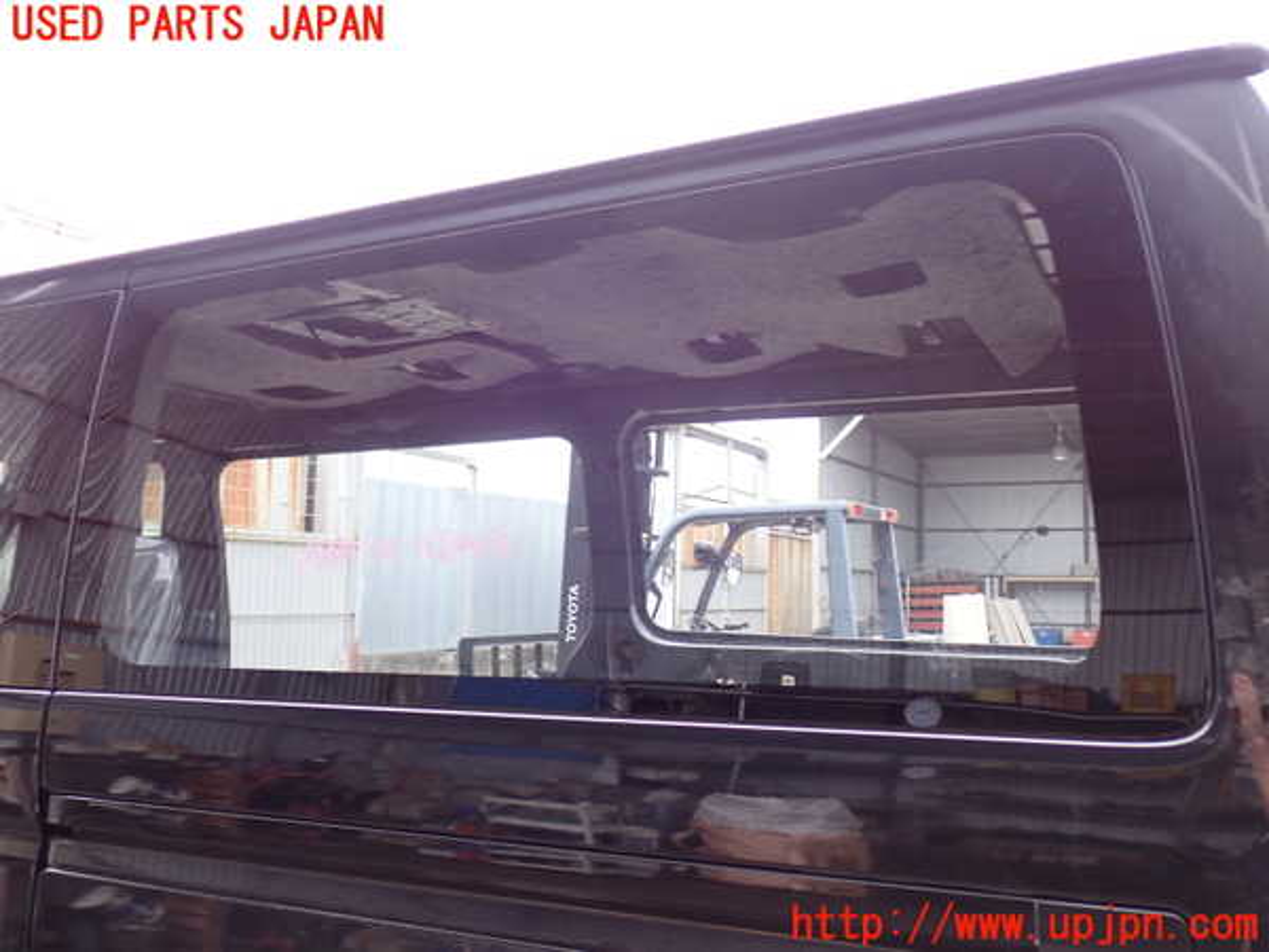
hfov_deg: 56.8
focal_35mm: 32
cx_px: 634
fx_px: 1173
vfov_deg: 44.2
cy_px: 476
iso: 200
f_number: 2.4
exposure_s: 1/40
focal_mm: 5.79
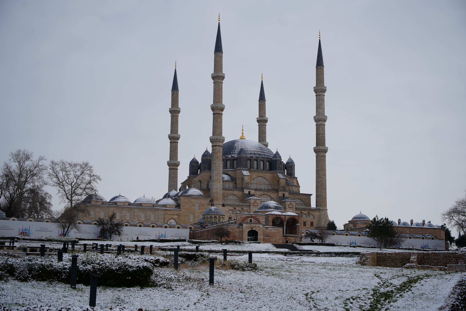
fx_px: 686
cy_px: 156
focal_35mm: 53
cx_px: 233
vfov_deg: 25.5
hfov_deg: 37.5
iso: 100
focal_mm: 53
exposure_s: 1/800
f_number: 5
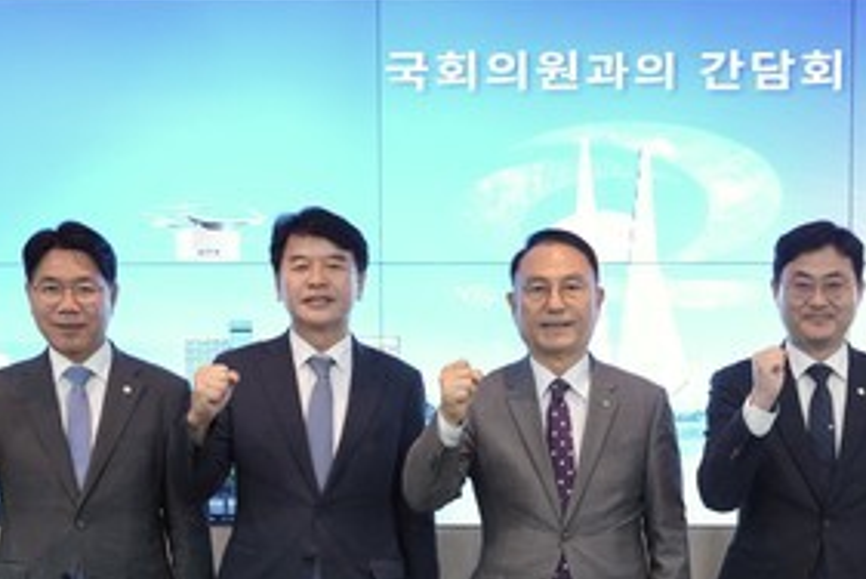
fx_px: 1541
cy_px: 484
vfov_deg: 21.0
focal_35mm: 64
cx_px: 570
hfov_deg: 31.2
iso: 2500
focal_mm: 30
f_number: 4
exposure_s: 1/320
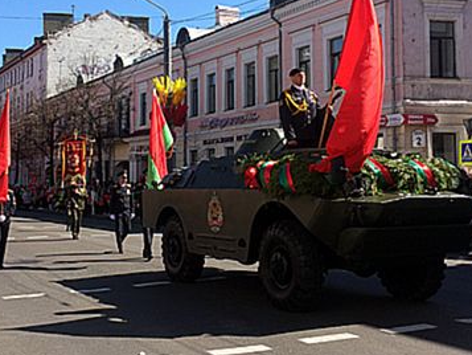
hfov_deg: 36.6
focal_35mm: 52
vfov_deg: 27.9
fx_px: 709
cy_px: 130
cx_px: 173
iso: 32
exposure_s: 1/1325
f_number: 2.2
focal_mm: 4.15
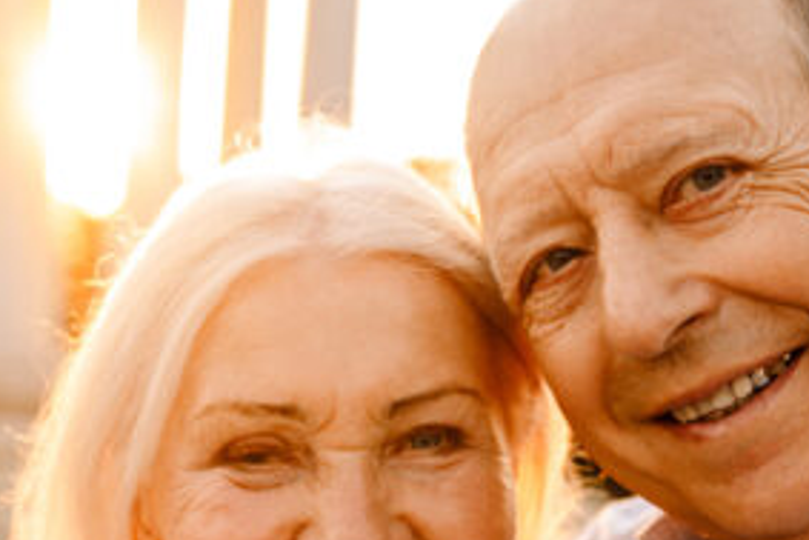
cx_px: 526
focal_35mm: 103
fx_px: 2316
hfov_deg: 19.8
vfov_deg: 13.0
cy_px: 649
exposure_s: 1/250
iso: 320
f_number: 2.8
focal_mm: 38
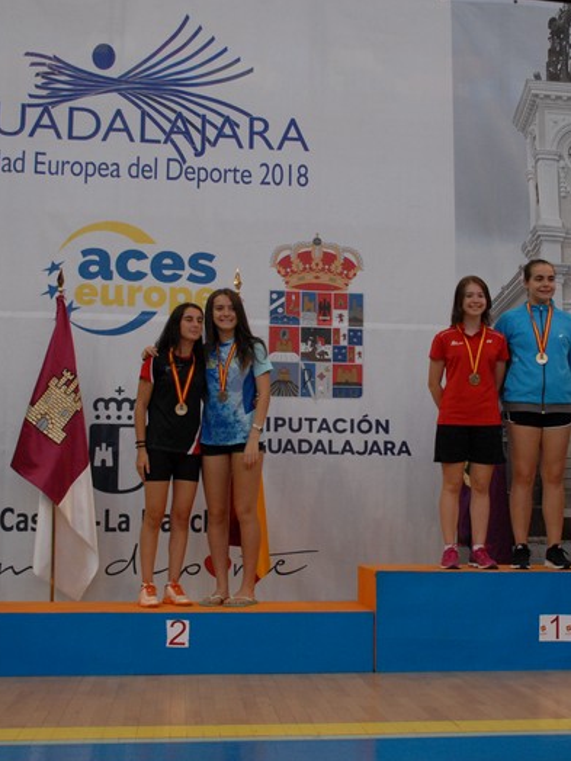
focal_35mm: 51
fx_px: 1116
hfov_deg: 28.6
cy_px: 386
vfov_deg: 37.7
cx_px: 339
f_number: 4.5
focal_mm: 23
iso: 640
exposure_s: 1/125
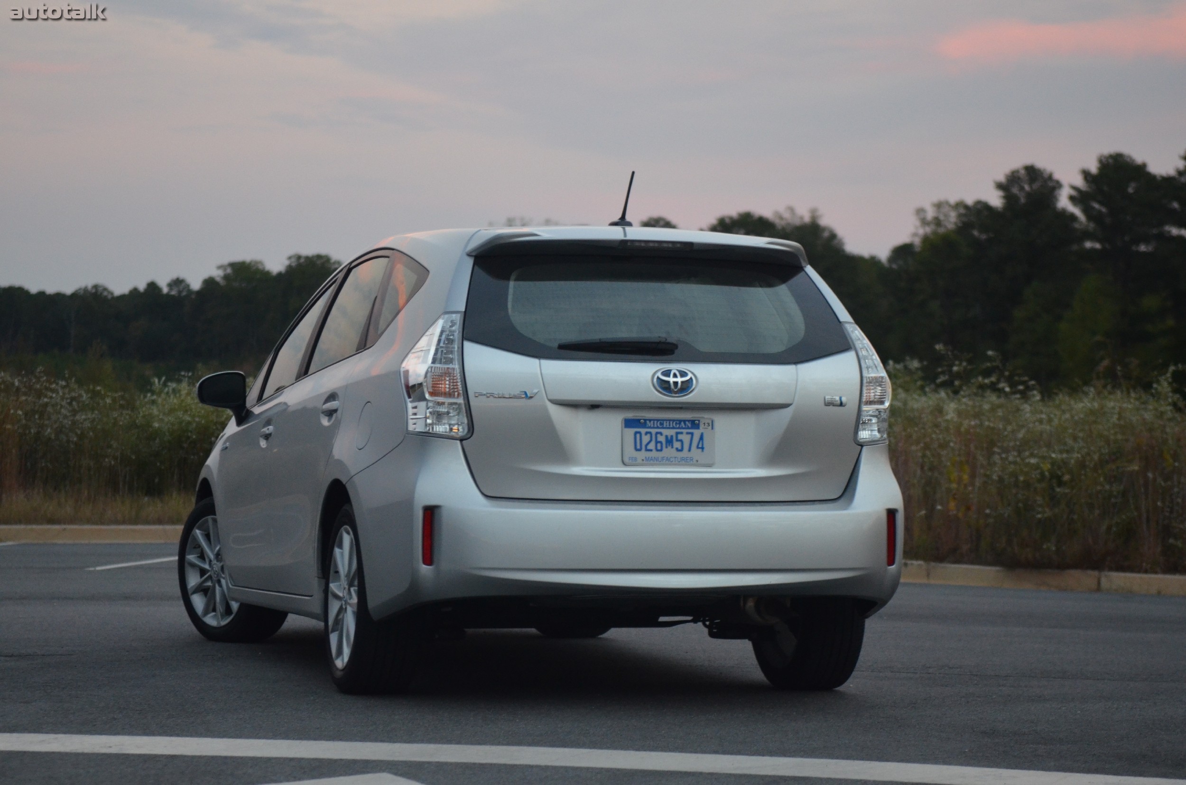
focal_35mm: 82
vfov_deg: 16.5
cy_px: 392
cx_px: 593
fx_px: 2712
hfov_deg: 24.7
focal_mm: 55
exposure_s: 1/80
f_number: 2.8
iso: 1600
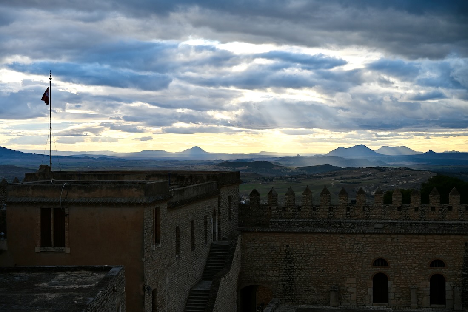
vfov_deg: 22.3
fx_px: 793
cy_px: 156
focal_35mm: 61
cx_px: 234
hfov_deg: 32.9
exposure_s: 1/400
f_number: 5
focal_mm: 61
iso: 100
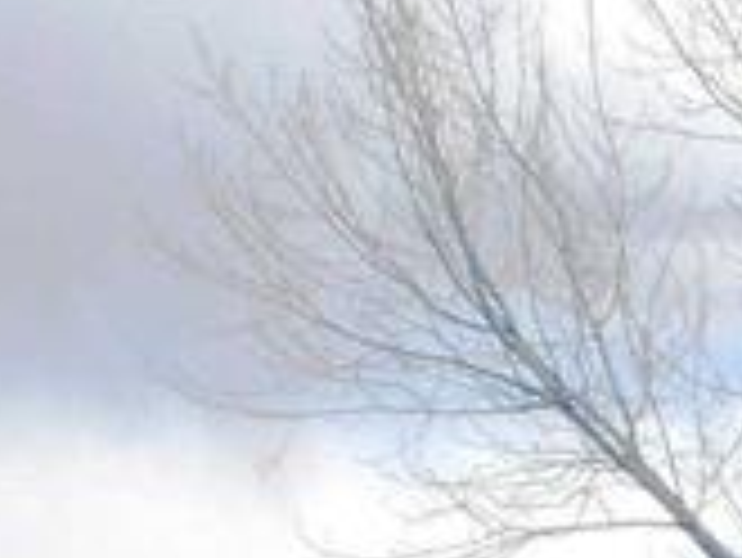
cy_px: 1364
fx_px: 5062
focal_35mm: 236
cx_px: 1907
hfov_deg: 7.7
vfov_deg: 6.0
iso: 50
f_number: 4.4
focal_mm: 6.3
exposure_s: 1/320
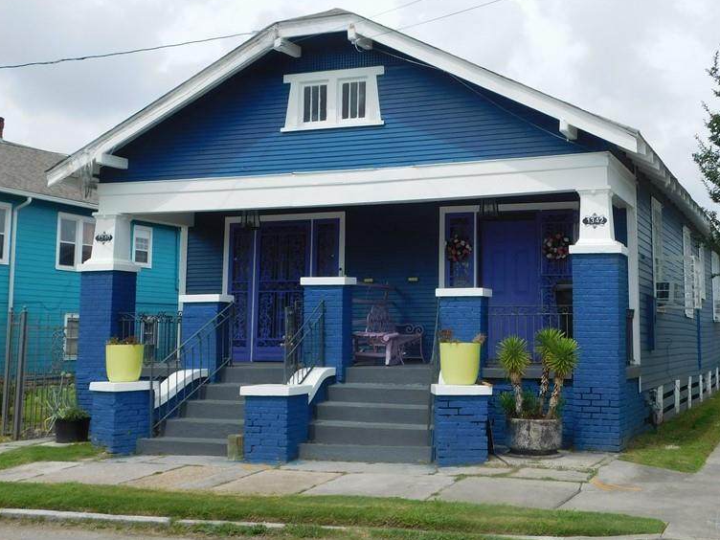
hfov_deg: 38.6
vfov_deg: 29.5
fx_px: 1019
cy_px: 185
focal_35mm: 49
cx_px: 465
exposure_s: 1/1250
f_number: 3.5
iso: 125
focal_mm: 6.3
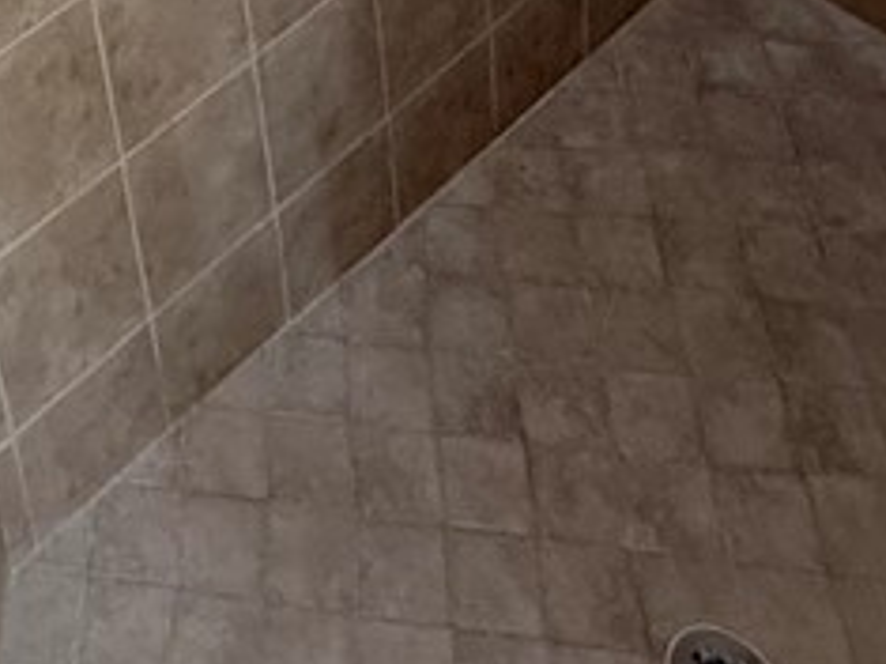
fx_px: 1561
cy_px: -739
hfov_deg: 29.4
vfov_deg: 16.6
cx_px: -19
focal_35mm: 61
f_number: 2.2
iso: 320
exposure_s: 1/60
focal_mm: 2.22
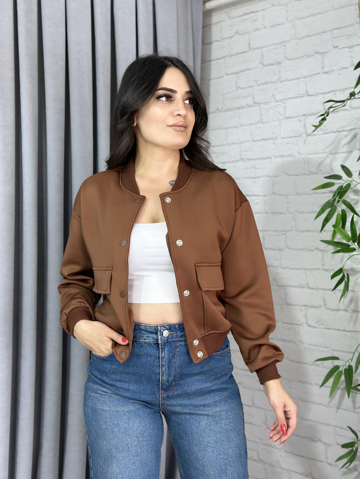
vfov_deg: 39.7
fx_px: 666
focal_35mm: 48
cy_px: 240
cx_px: 180
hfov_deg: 30.3
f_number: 1.78
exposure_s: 1/100
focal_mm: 6.86
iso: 64
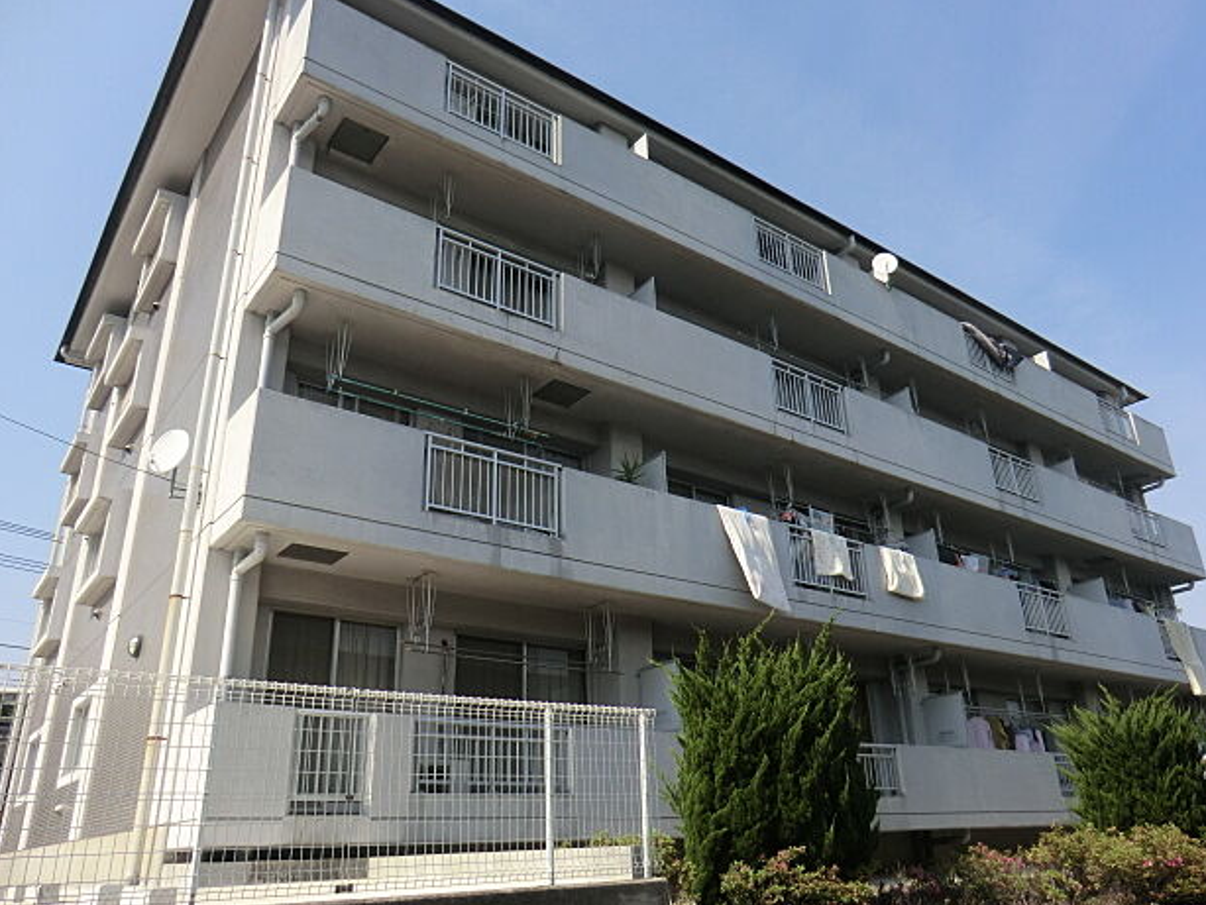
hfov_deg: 69.4
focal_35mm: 25
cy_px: 450
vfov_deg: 54.9
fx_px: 871
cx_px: 609
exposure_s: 1/1000
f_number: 3.2
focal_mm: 4.3
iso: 80
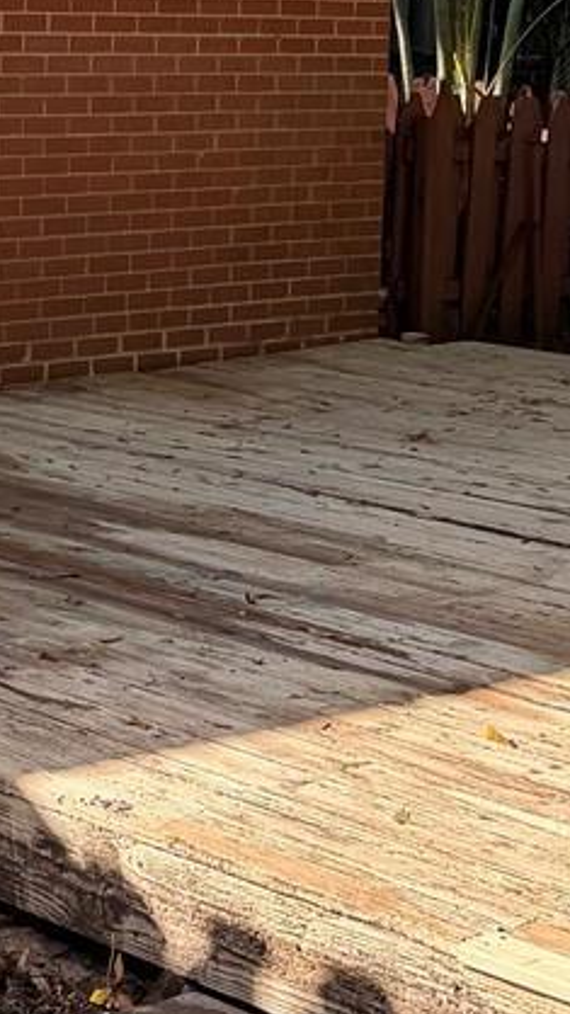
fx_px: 2688
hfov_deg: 11.9
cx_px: -87
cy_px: 235
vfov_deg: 21.2
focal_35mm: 100
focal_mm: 6.76
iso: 80
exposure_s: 1/708
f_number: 1.78
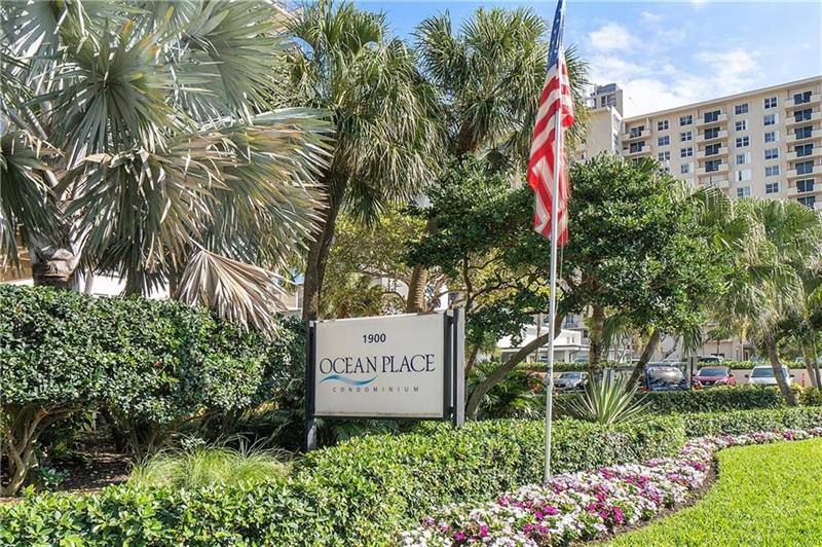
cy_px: 274
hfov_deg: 67.4
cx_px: 411
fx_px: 616
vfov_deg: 47.9
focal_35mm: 27
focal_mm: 18
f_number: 9
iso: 200
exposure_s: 1/250
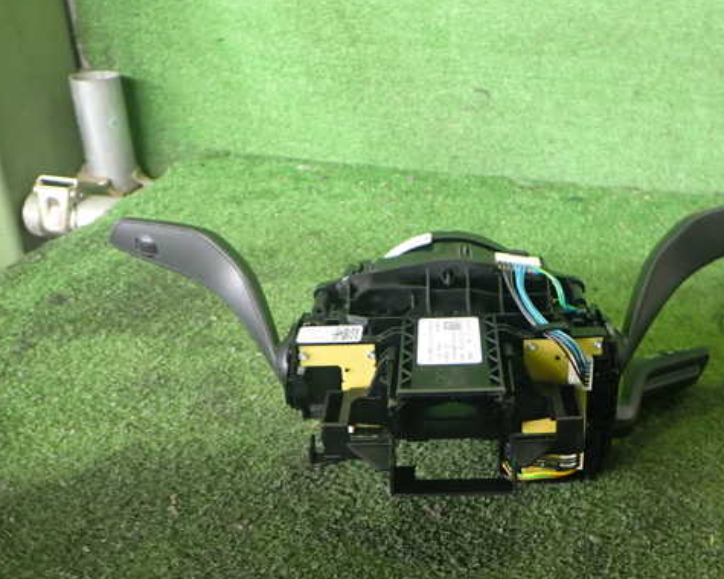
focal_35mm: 37
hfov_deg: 48.7
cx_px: 442
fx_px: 793
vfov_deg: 40.1
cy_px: 300
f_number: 2.3
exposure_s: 1/30
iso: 320
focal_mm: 5.4
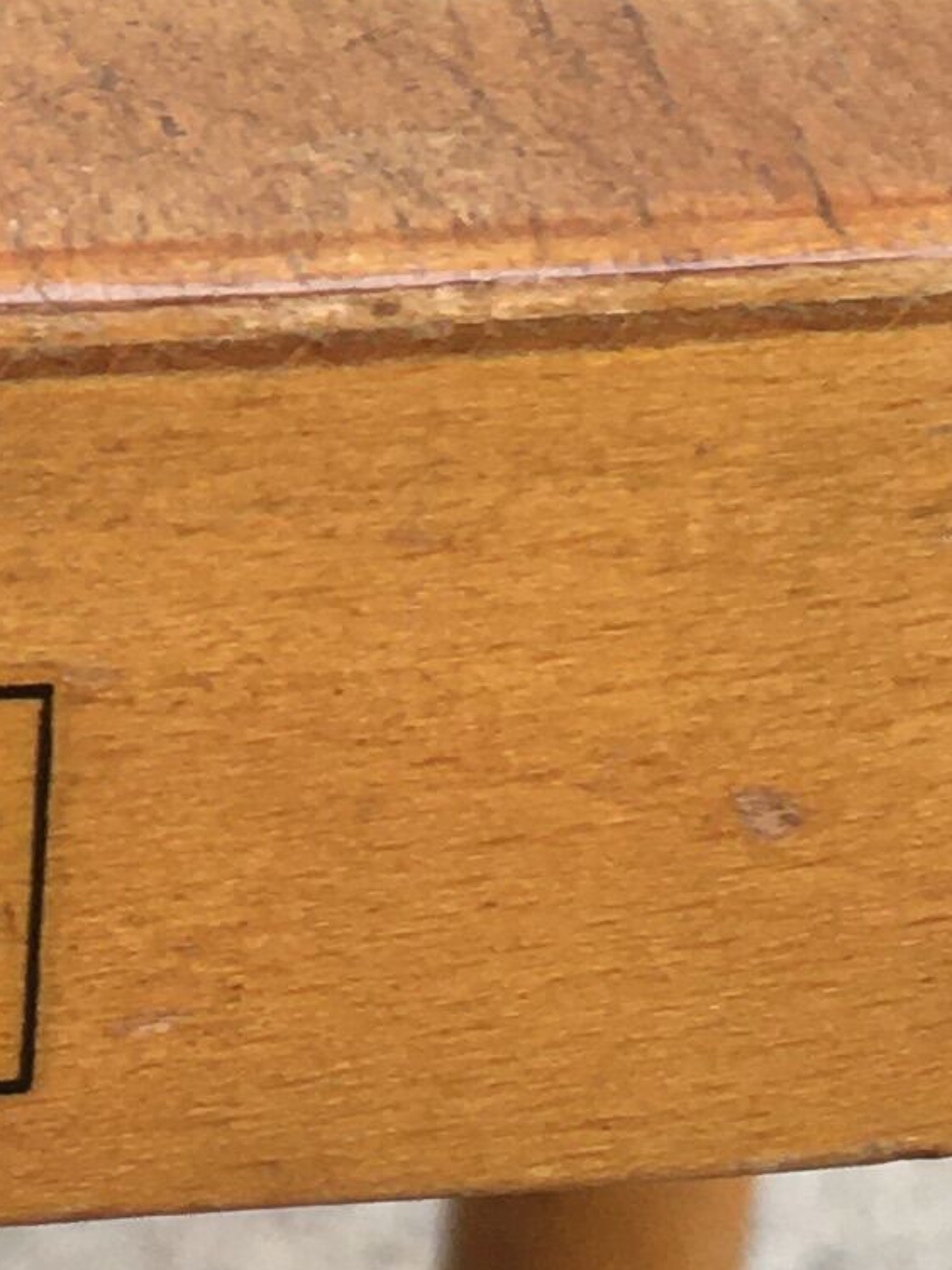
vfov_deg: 12.5
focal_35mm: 156
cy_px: 39
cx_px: -728
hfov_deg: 9.1
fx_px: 5724
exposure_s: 1/100
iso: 40
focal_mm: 4.15
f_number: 2.2
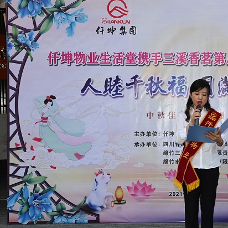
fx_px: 589
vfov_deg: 21.9
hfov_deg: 21.6
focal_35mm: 79
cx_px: 187
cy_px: 117
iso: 2000
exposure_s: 1/200
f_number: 10
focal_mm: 50
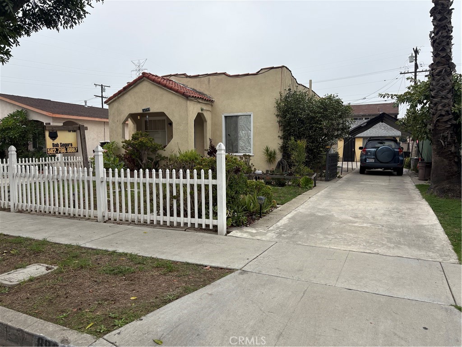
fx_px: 347
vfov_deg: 53.1
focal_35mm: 26
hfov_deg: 67.3
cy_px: 174
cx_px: 231
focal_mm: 5.96
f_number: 1.6
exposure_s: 1/1032
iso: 50
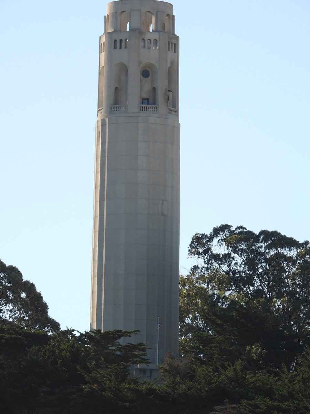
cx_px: 155
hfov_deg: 3.7
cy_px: 207
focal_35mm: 400
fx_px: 4776
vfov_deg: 5.0
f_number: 5
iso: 100
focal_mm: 71.4
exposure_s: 1/400
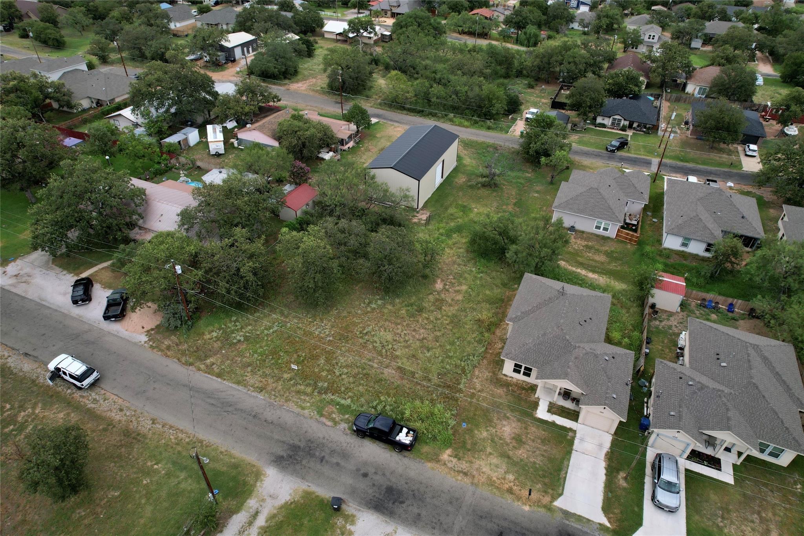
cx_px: 402
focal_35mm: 22
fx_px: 491
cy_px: 268
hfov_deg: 78.6
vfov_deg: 57.2
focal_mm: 8.38
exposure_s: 1/2000
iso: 100
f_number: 2.8
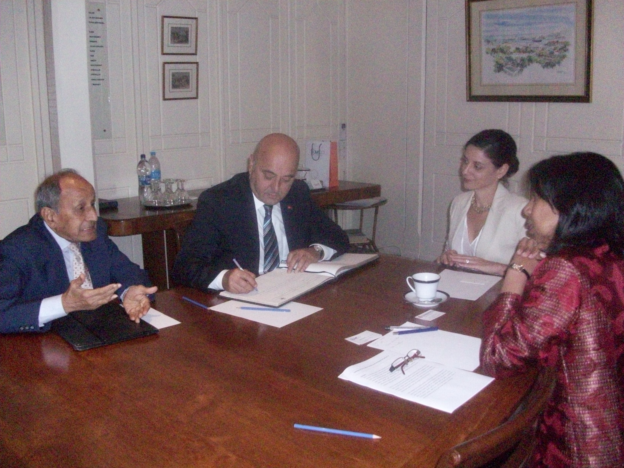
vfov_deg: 41.8
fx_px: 613
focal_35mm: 34
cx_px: 312
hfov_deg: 54.0
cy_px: 234
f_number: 2.8
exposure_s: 1/128
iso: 800
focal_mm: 5.7
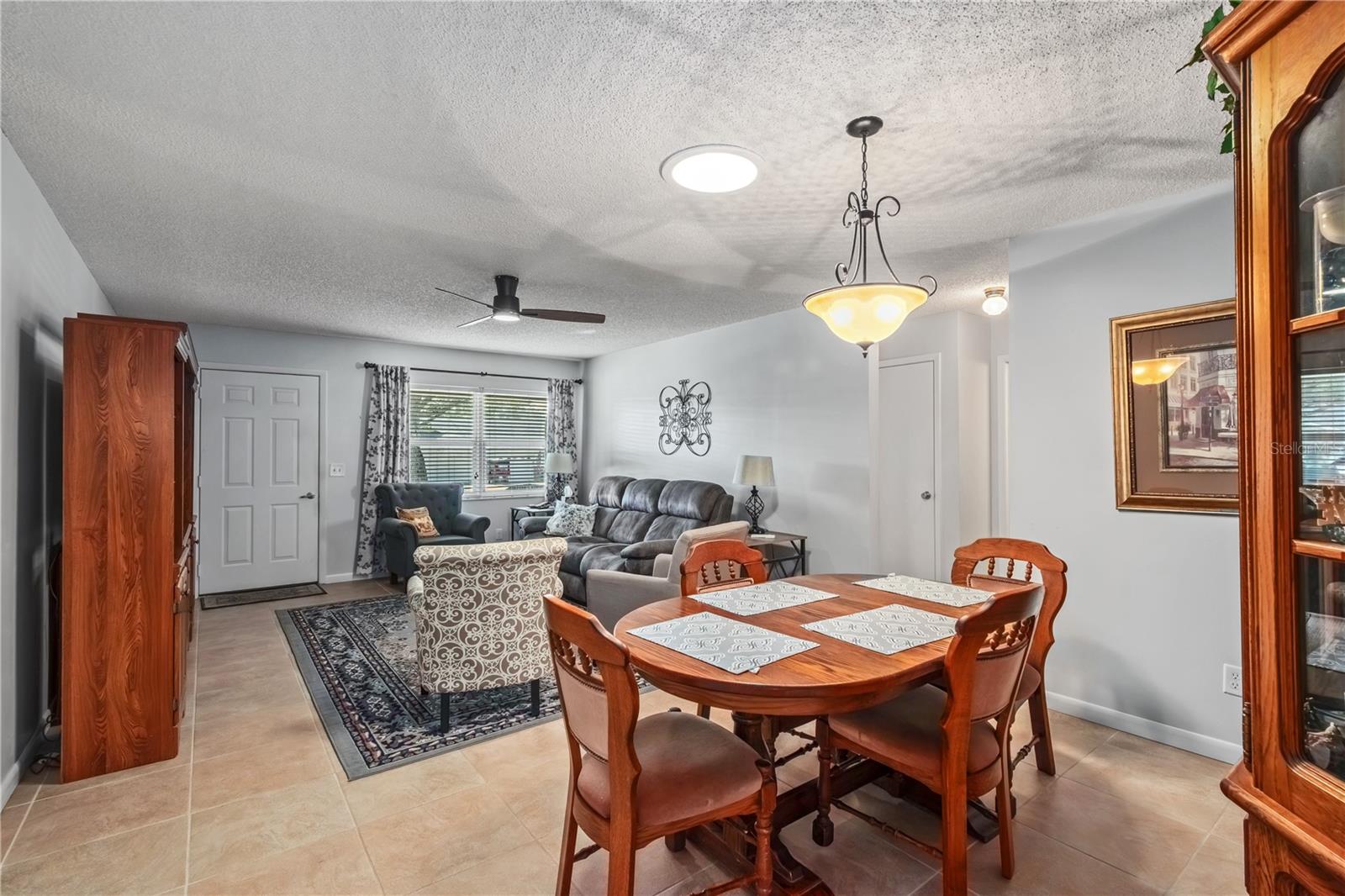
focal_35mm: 15
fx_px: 560
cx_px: 672
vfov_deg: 77.3
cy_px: 448
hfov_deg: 100.4
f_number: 9
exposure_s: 1
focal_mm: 10
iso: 250
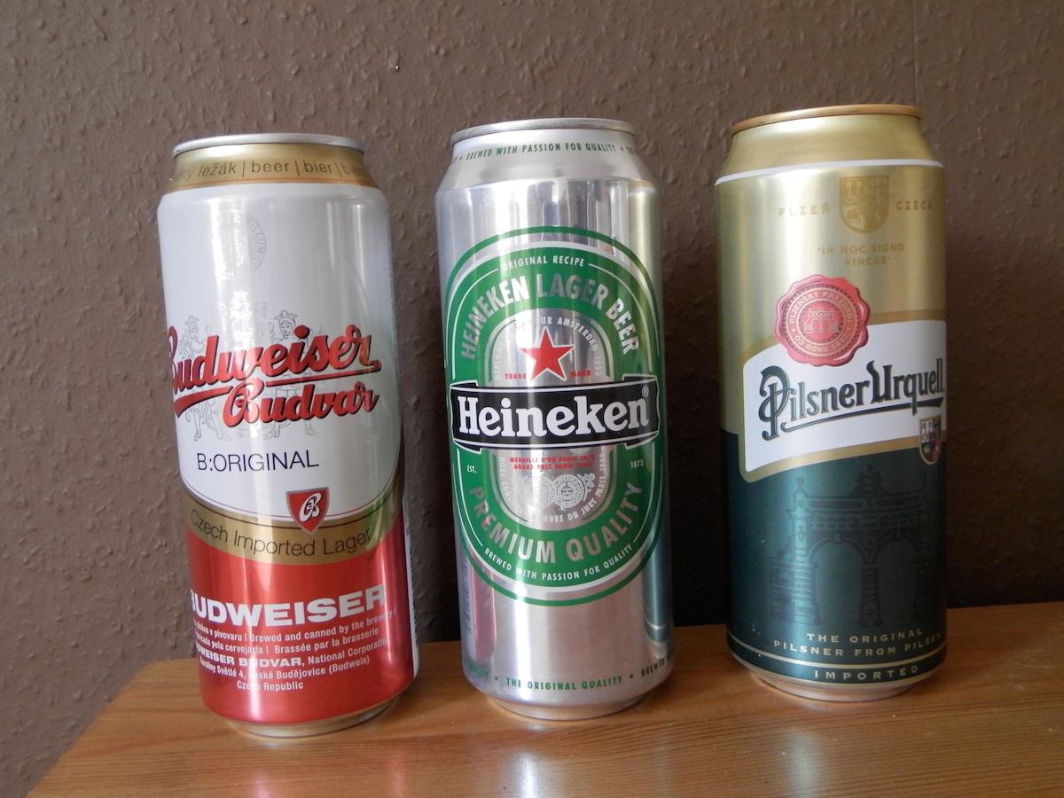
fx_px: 953
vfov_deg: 45.4
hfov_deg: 58.4
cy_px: 399
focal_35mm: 31
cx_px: 532
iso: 200
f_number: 3.2
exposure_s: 1/20
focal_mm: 5.5
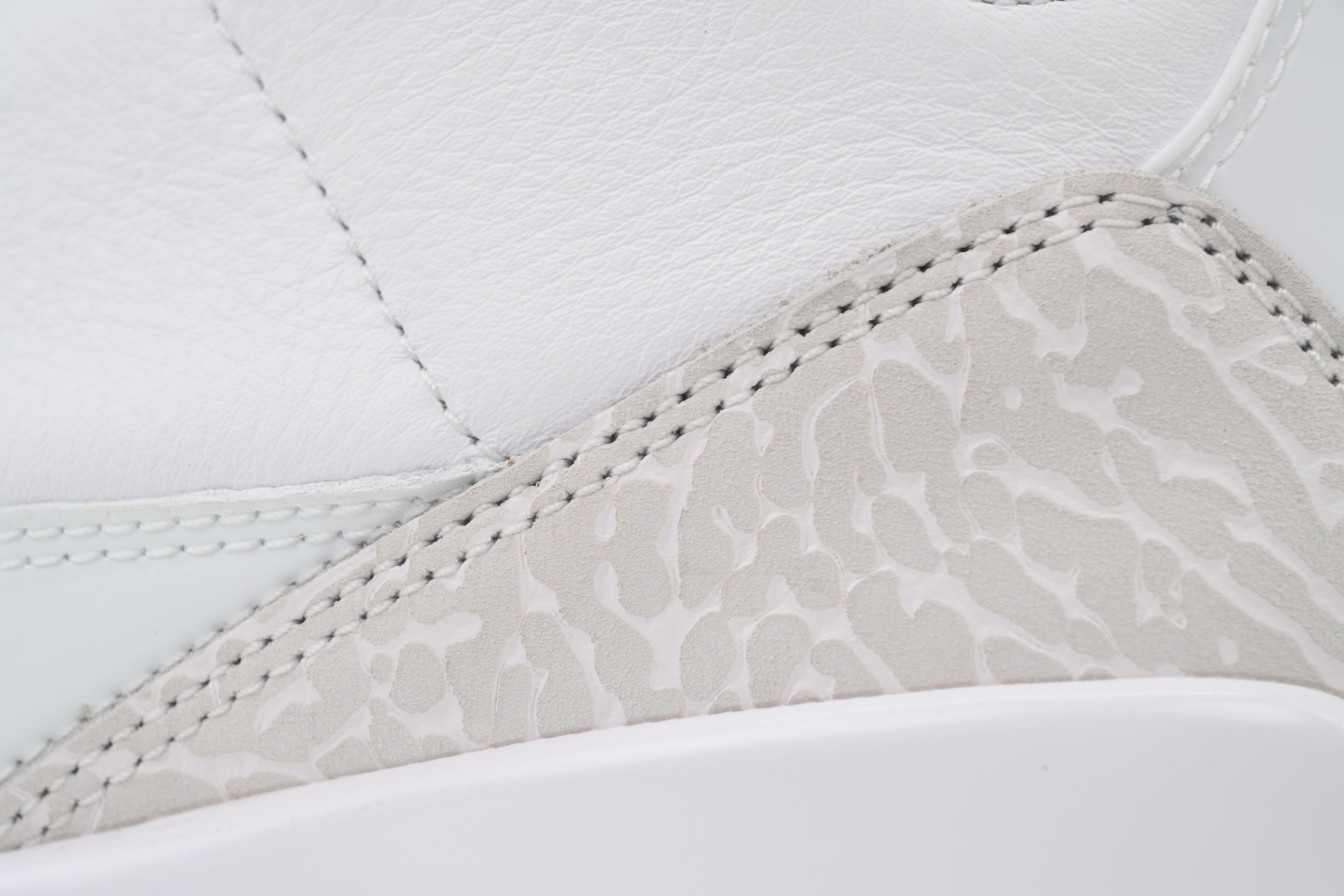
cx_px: 672
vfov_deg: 11.9
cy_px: 448
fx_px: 4293
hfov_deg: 17.8
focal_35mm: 115
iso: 400
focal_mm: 115
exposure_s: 1/100
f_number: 13
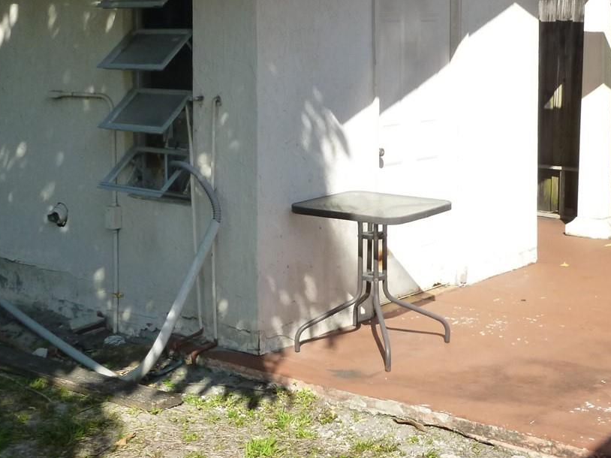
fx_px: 1041
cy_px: 101
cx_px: 229
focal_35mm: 59
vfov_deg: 24.5
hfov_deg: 32.6
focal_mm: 5.4
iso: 160
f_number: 3.4
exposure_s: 1/640
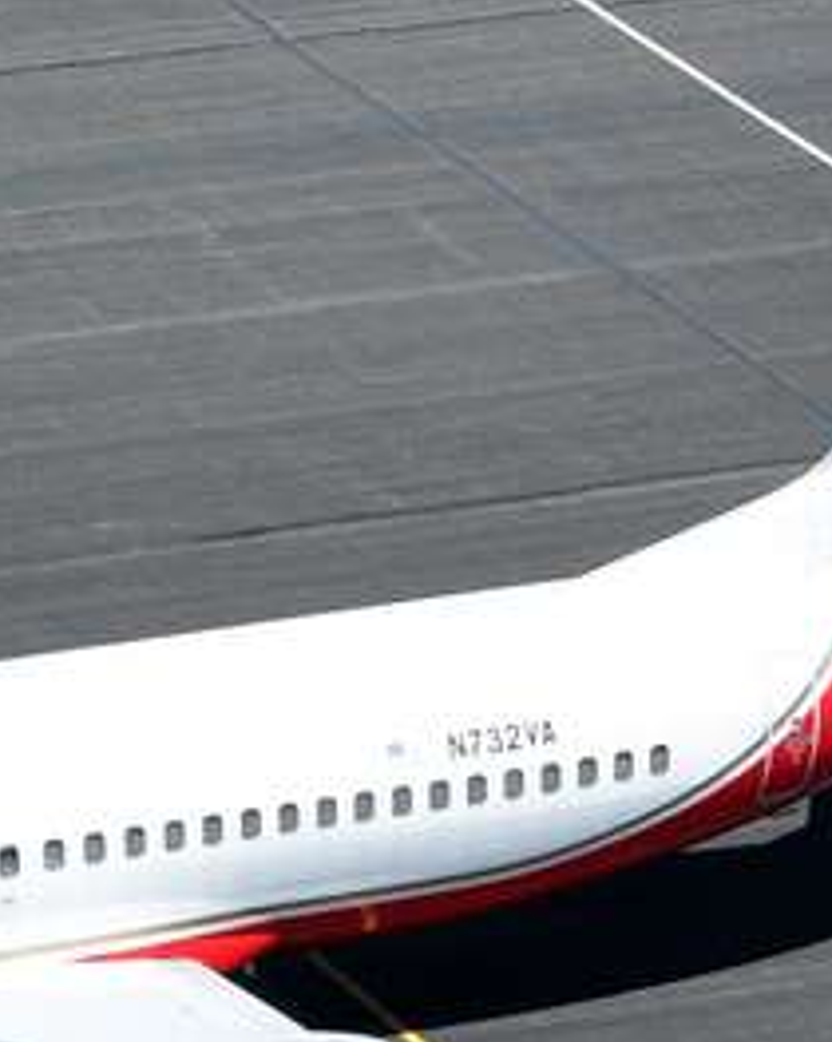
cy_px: 850
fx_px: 7255
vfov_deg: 8.2
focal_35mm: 235
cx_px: 44
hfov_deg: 6.5
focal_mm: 55
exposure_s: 1/400
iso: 200
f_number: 11
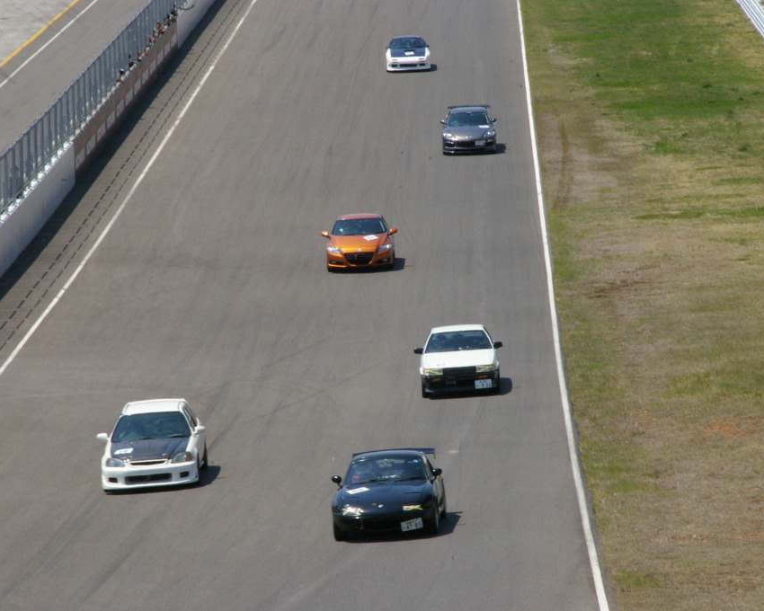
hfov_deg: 8.0
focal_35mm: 243
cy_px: 306
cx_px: 372
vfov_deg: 6.4
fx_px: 5485
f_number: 38
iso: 800
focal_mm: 143
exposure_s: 1/125
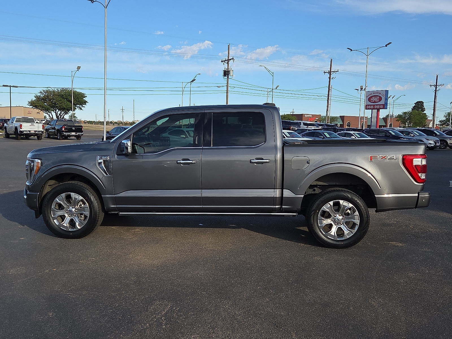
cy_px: 170
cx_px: 226
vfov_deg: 41.8
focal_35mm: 34
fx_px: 444
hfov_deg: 54.0
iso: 76
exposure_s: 1/5000
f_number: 1.8
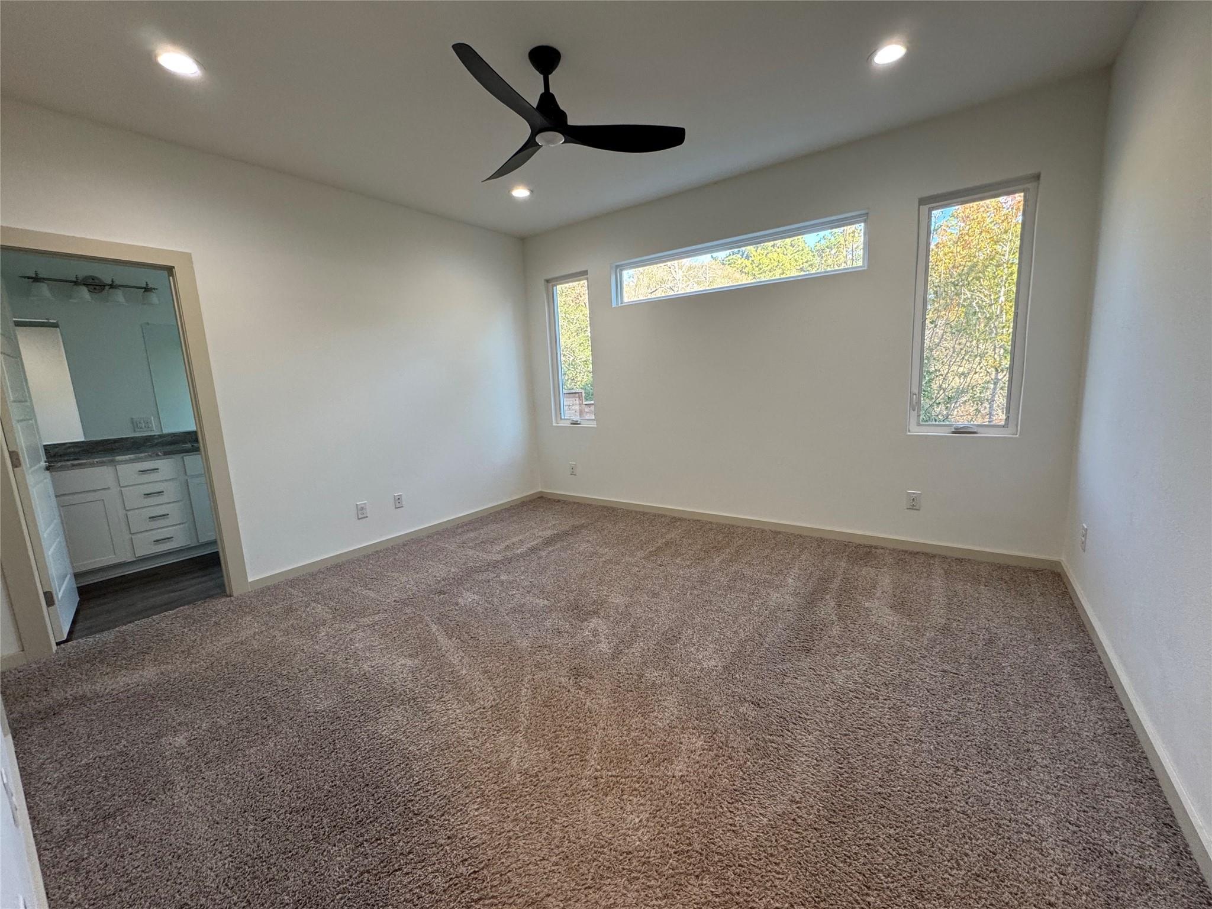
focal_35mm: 14
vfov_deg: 85.7
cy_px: 454
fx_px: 490
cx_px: 606
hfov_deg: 102.1
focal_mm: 2.22
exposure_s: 1/120
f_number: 2.2
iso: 200
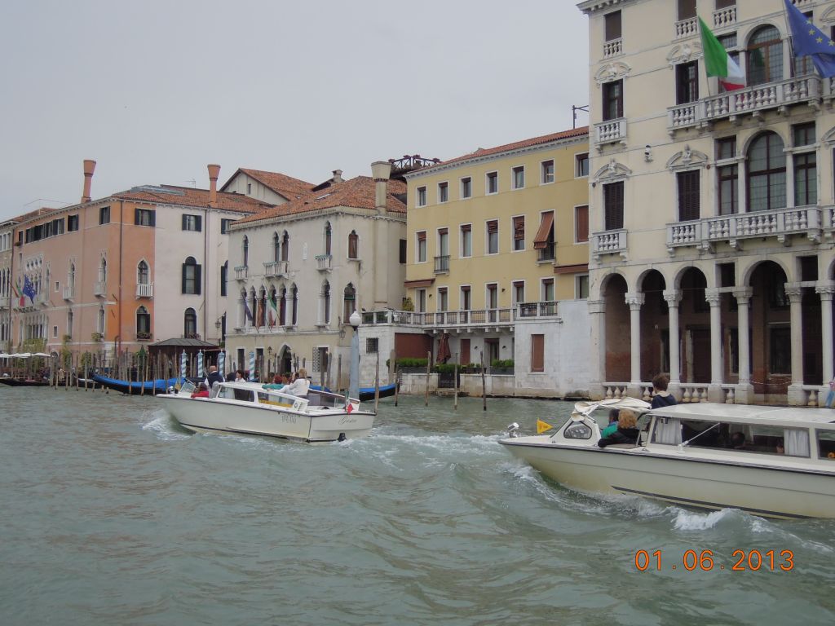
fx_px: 1085
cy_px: 313
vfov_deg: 32.2
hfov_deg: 42.1
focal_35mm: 45
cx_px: 418
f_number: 2.8
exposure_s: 1/500
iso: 160
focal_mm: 8.1
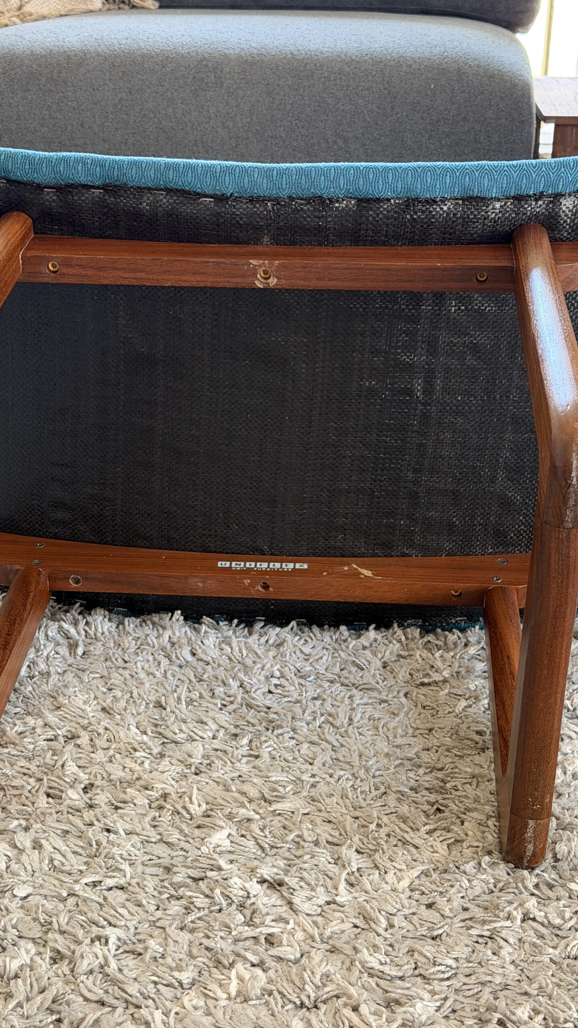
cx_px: 276
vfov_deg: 39.2
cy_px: 512
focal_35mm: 53
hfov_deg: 22.6
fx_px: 1444
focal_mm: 6.76
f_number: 1.78
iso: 250
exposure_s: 1/44
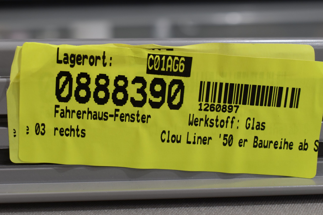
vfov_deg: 22.6
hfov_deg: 33.4
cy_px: 108
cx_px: 162
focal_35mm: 60
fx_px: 538
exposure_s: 1/60
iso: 400
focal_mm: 40
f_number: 7.1
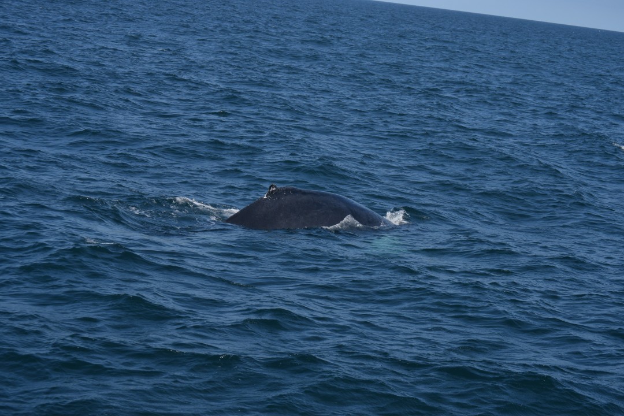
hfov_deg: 19.5
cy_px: 208
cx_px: 312
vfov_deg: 13.0
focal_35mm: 105
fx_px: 1820
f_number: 5.6
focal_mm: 70
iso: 200
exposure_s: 1/1600
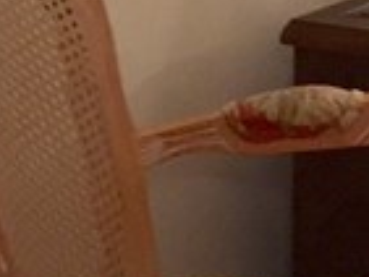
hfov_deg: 8.2
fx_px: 2251
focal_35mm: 211
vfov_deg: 6.6
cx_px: 1021
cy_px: -439
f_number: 2.2
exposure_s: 1/30
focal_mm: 4.15
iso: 64
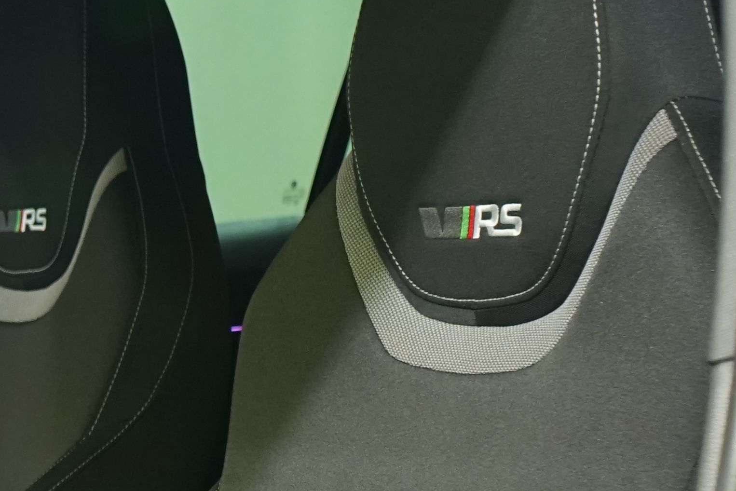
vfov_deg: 11.6
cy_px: 689
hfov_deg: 17.2
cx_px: -112
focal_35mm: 114
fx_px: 2331
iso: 1250
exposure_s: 1/13
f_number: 5
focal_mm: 29
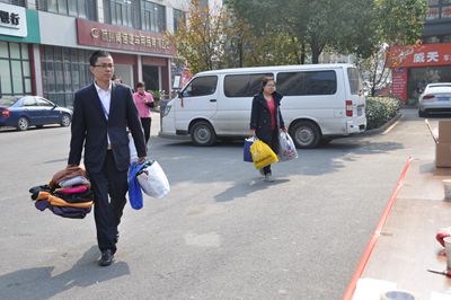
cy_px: 150
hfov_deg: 43.6
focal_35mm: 45
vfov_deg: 29.8
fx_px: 563
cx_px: 226
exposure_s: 1/200
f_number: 7.1
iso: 200
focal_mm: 30
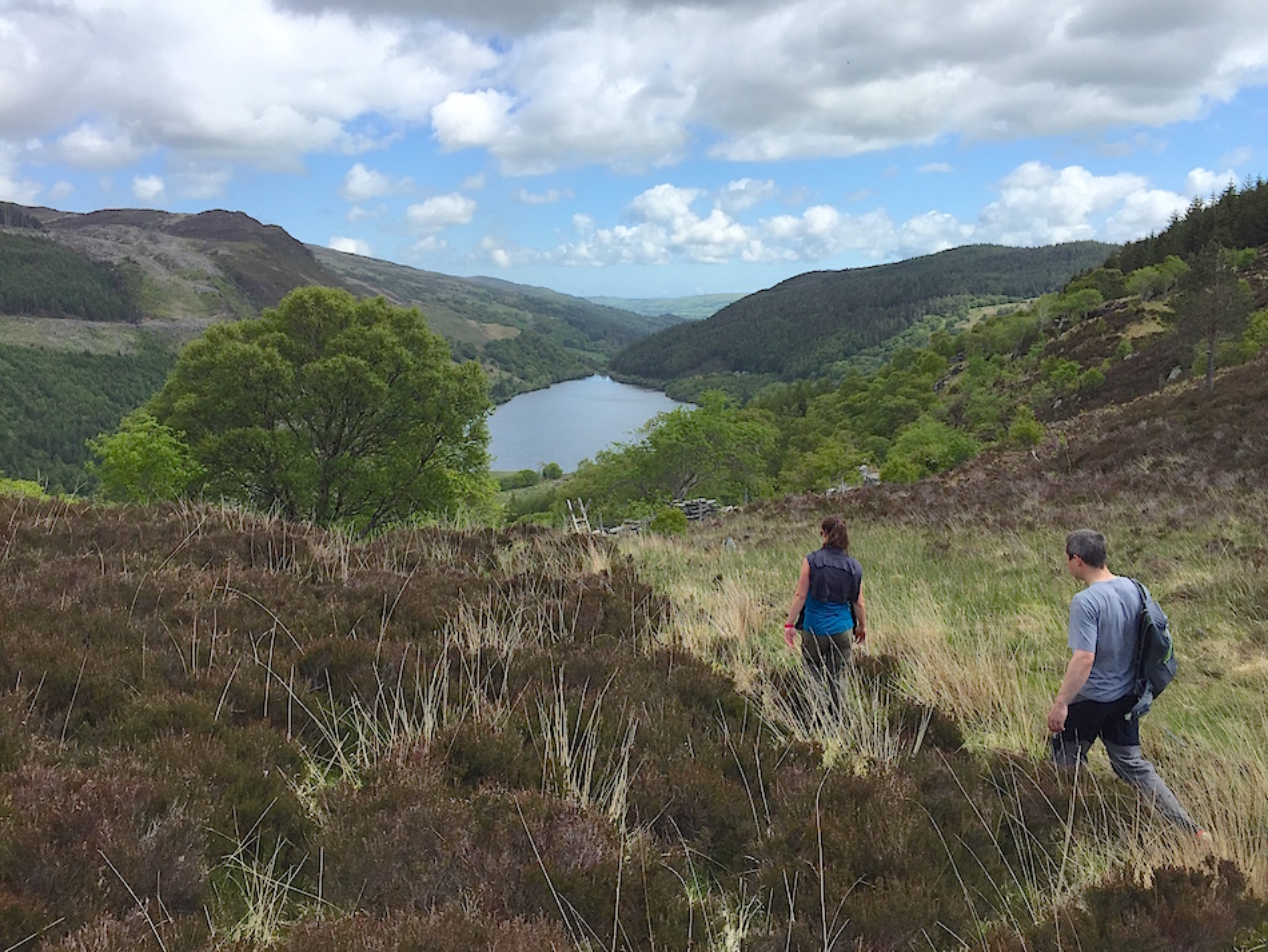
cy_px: 476
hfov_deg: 61.6
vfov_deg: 48.2
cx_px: 634
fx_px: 1063
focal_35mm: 29
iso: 32
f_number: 2.2
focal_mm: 4.15
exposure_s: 1/1647
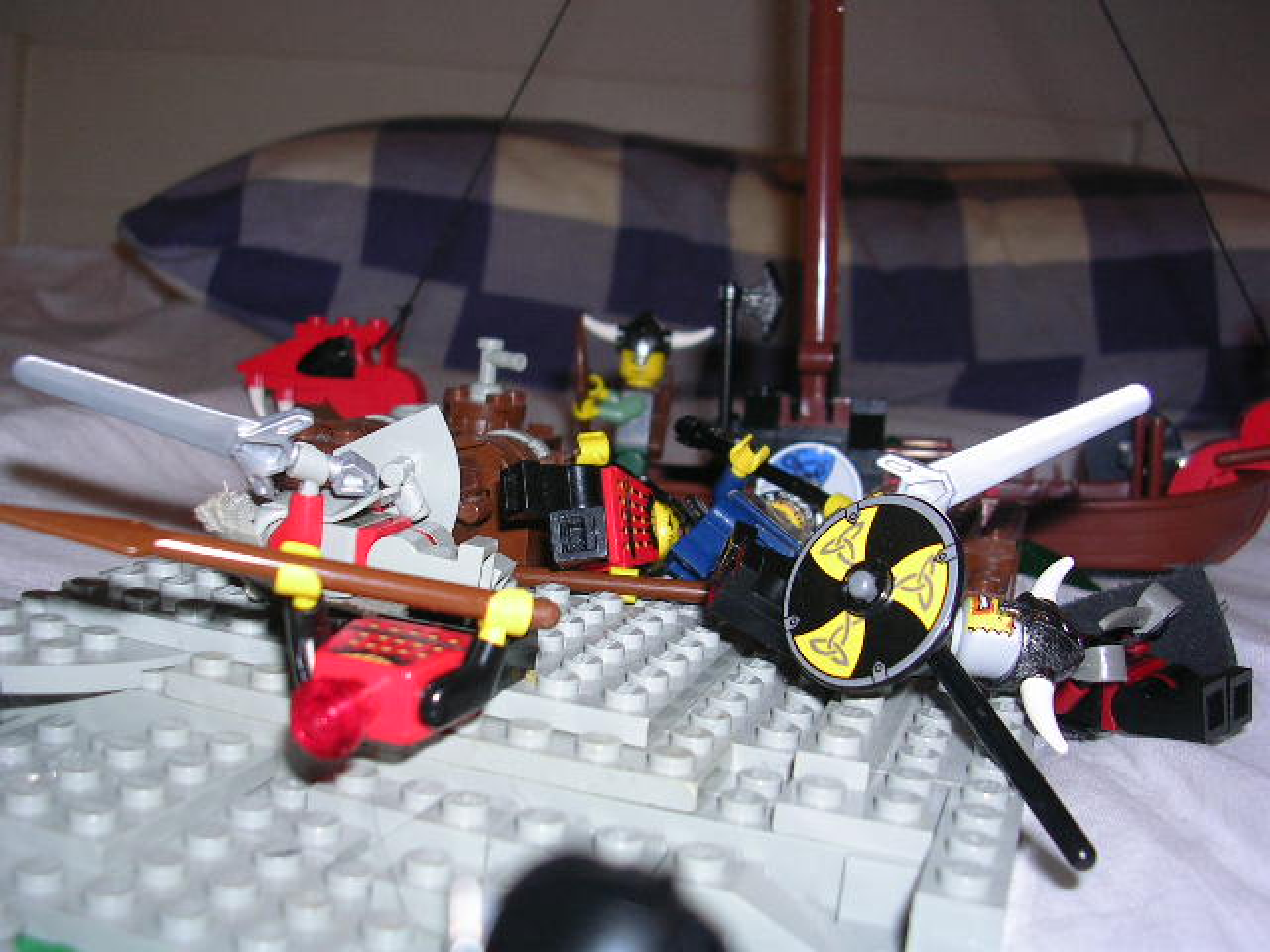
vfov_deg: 37.7
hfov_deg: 49.0
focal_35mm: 38
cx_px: 635
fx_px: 1394
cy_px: 476
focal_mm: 5.8
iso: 50
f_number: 2.8
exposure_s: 1/60.1
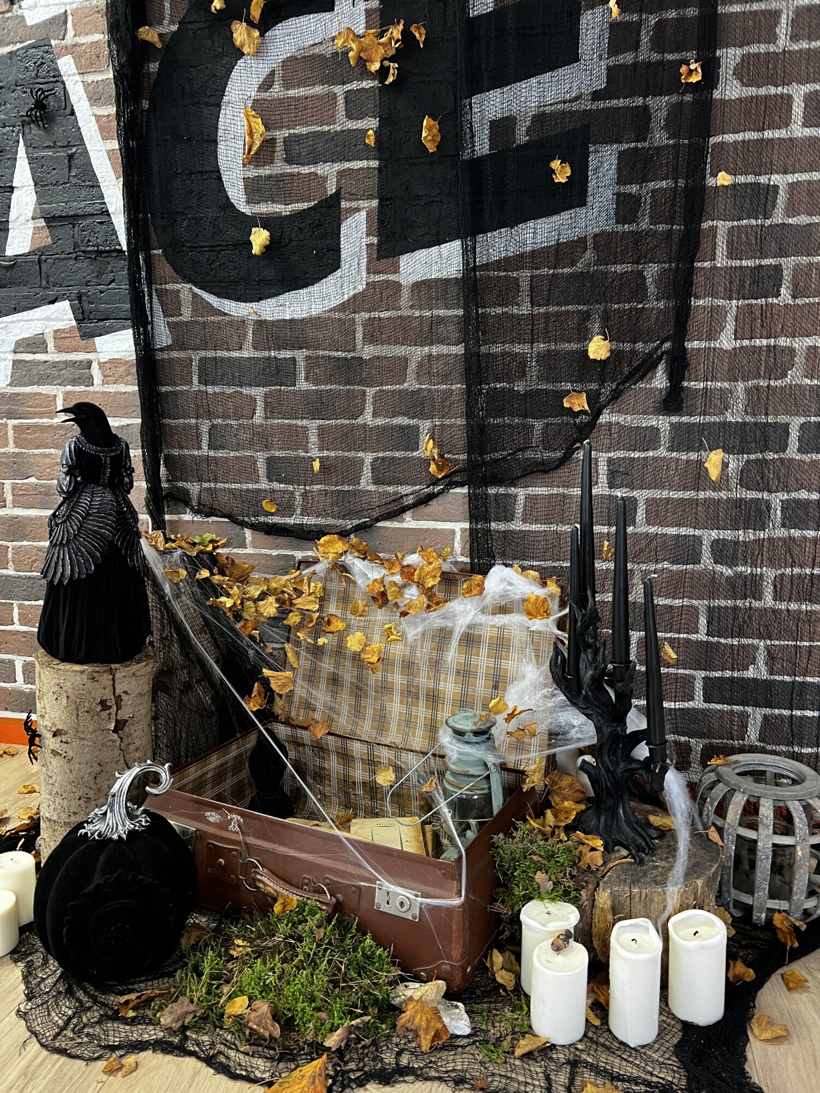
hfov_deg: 53.1
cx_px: 410
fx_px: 821
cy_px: 546
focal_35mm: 26
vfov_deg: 67.3
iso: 250
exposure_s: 1/50
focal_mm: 5.7
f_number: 1.5
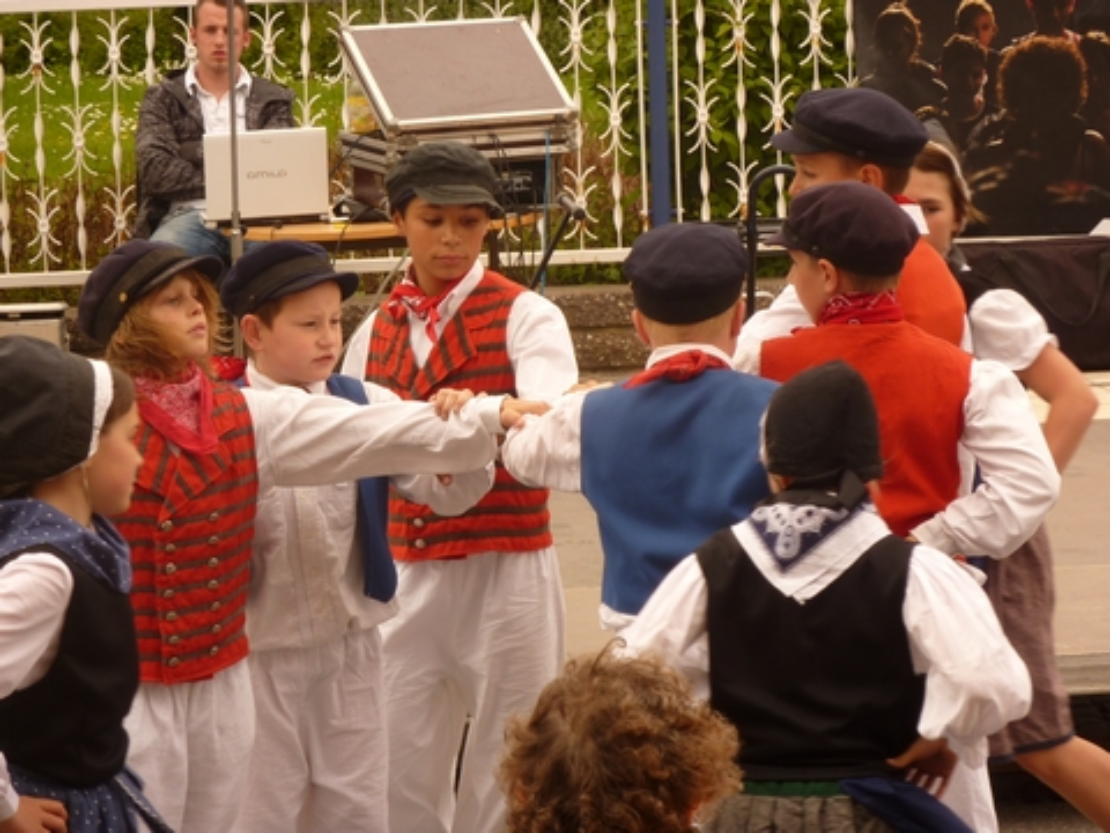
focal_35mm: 169
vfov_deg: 8.8
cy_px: 416
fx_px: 5419
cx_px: 555
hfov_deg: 11.7
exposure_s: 1/160
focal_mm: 27.8
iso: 80
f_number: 4.5
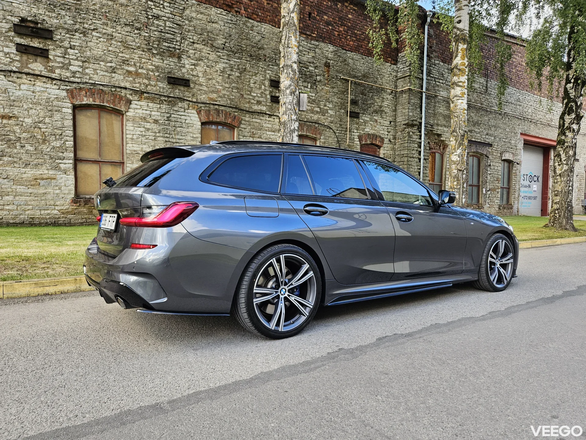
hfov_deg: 73.9
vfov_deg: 58.9
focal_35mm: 23
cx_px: 293
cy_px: 220
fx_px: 389
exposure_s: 1/180
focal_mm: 5.4
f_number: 1.8
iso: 80
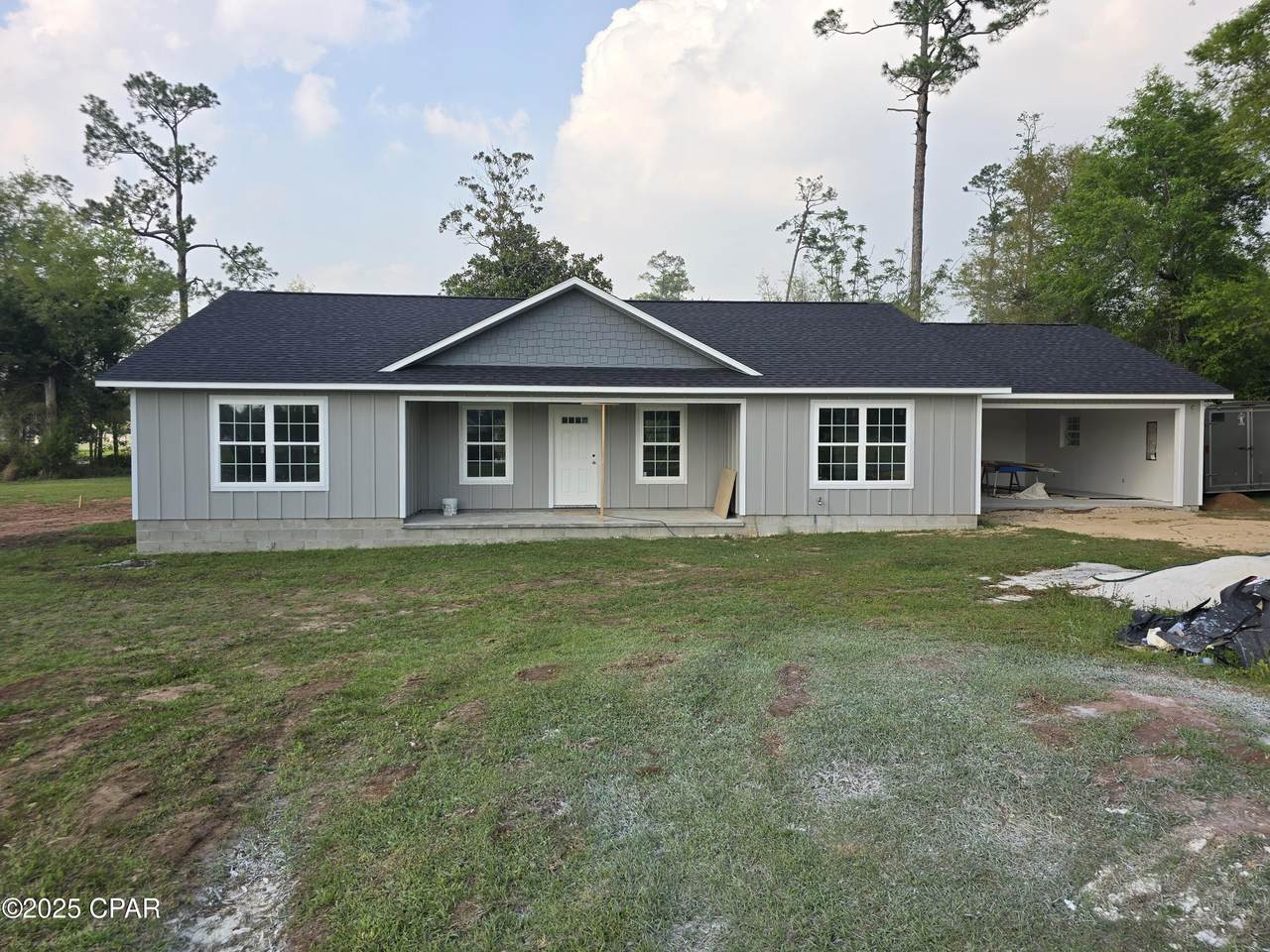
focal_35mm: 23
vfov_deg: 58.9
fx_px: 844
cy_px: 476
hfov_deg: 73.9
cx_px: 635
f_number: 1.7
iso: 12
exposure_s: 1/418
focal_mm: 6.3
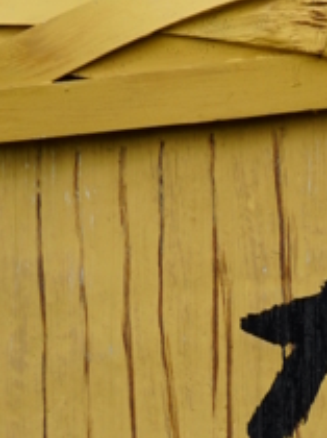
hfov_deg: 1.3
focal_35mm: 1100
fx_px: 13883
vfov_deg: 1.8
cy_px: 71
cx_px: 391
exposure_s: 1/350
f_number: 6.3
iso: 125
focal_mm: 200
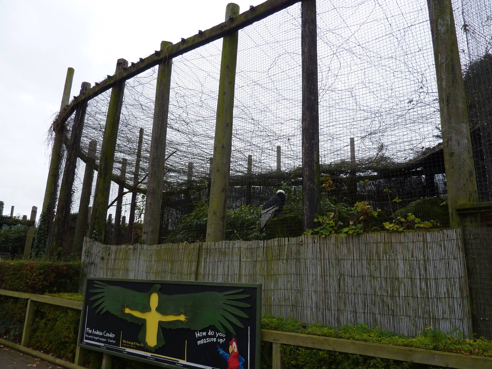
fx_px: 355
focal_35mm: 25
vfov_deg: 54.9
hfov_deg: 69.4
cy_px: 184
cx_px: 246
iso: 80
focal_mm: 4.1
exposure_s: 1/100
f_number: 3.3
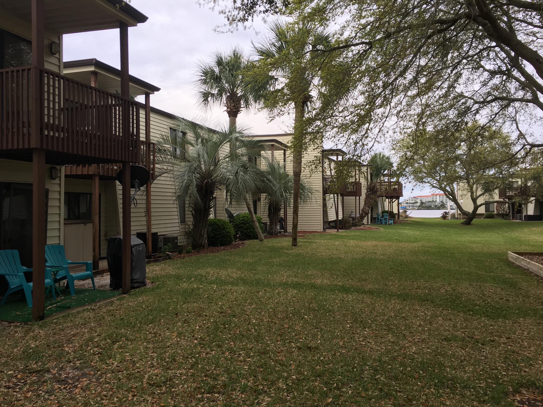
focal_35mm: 29
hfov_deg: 61.7
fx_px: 455
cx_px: 272
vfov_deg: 48.2
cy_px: 204
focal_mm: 4.15
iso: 32
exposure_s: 1/120
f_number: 2.2
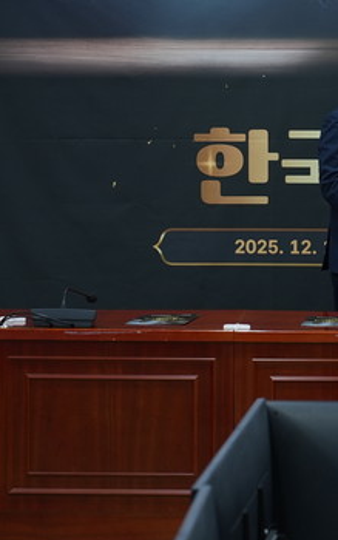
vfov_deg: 13.1
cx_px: 427
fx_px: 2342
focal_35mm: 159
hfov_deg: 8.2
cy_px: 167
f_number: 2.8
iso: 640
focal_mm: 70
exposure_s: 1/125
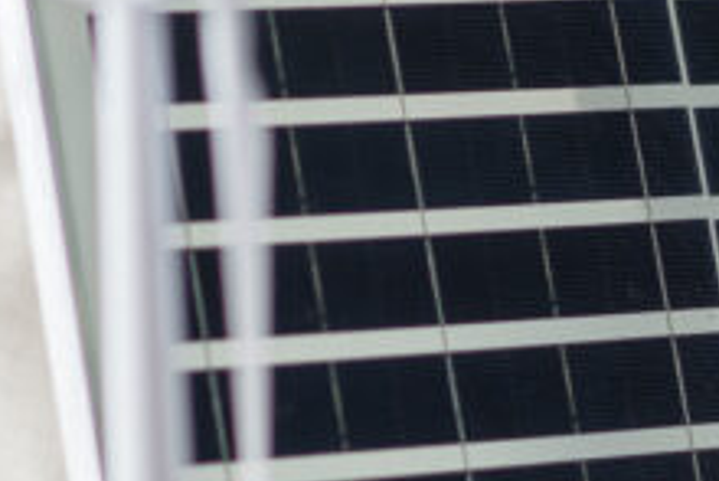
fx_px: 5116
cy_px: 342
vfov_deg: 5.4
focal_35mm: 256
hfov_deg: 8.0
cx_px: 641
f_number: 1.8
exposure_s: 1/250
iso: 160
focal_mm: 55
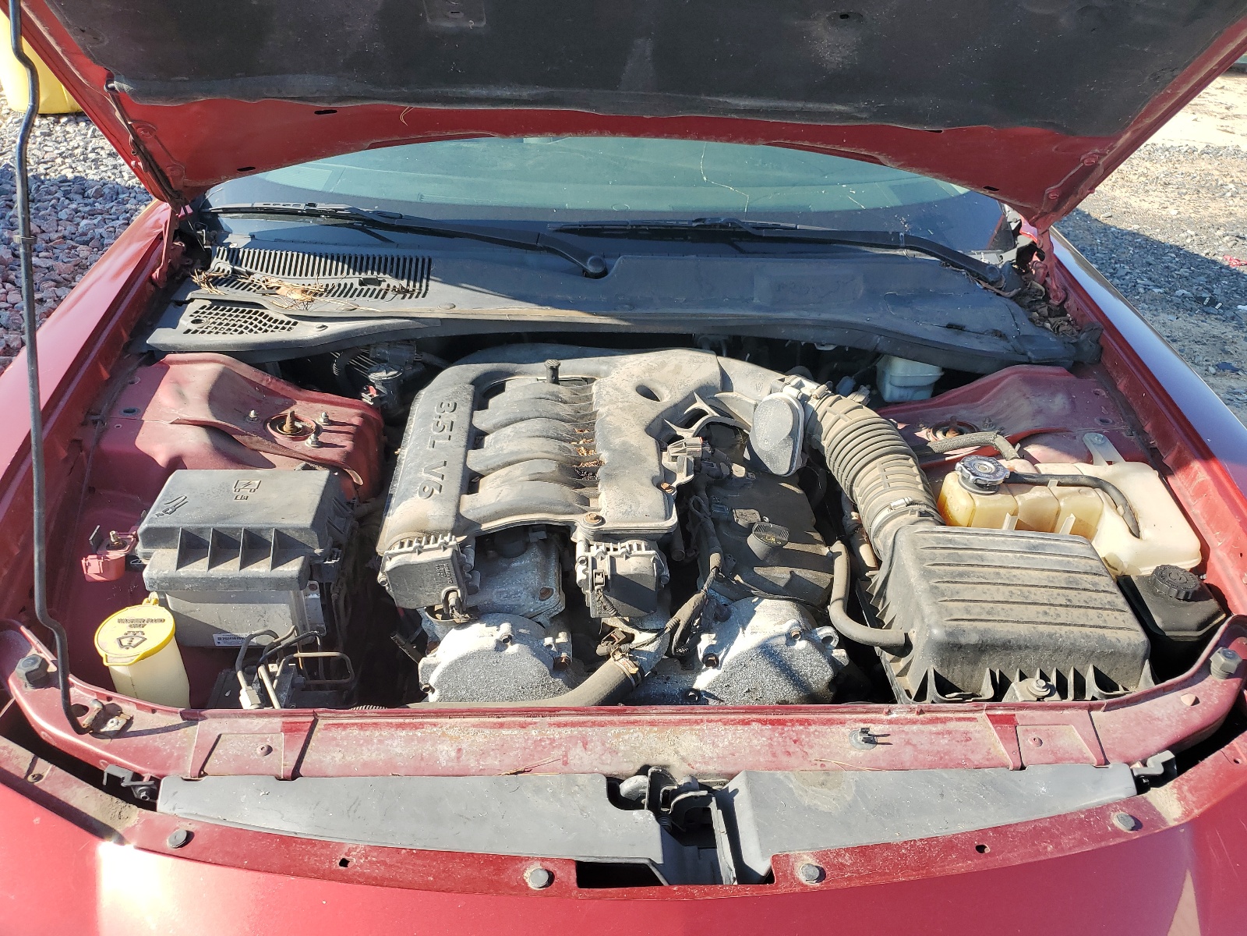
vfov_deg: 53.1
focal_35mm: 26
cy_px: 468
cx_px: 624
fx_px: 937
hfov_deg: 67.3
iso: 50
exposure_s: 1/833
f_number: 1.5
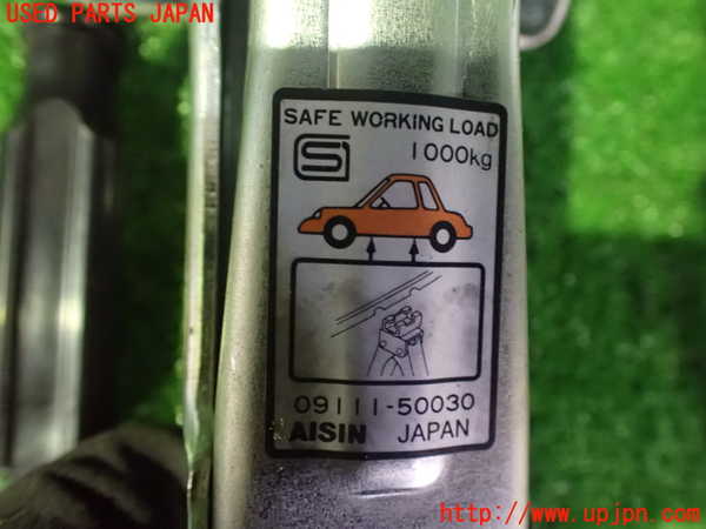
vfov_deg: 46.8
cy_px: 264
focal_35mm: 30
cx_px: 353
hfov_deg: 60.0
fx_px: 612
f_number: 2.3
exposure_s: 1/20
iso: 1600
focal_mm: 5.4
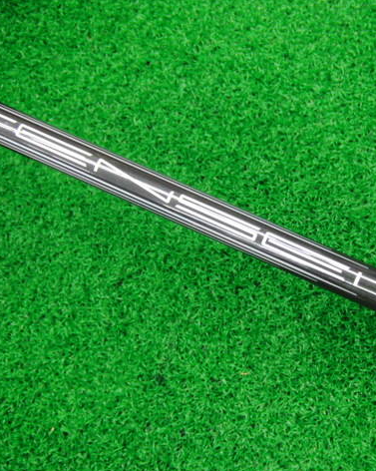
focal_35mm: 49
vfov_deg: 38.1
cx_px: 282
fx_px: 682
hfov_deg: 30.3
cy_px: 237
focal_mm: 6.42
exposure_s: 1/25
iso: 400
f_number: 3.6
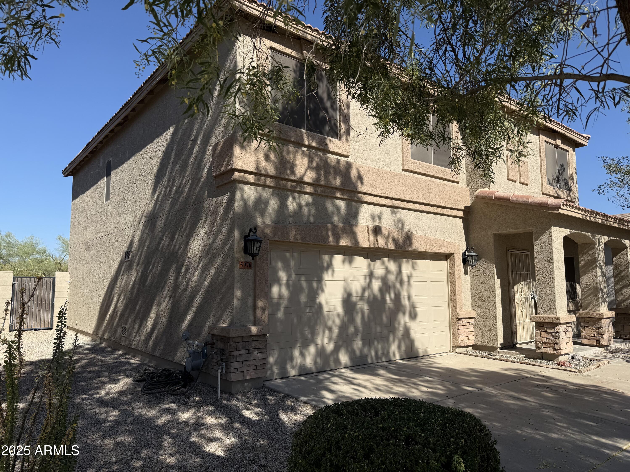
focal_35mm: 24
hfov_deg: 71.6
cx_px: 315
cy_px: 236
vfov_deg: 56.8
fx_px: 437
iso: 80
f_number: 1.78
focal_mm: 6.76
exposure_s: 1/5319
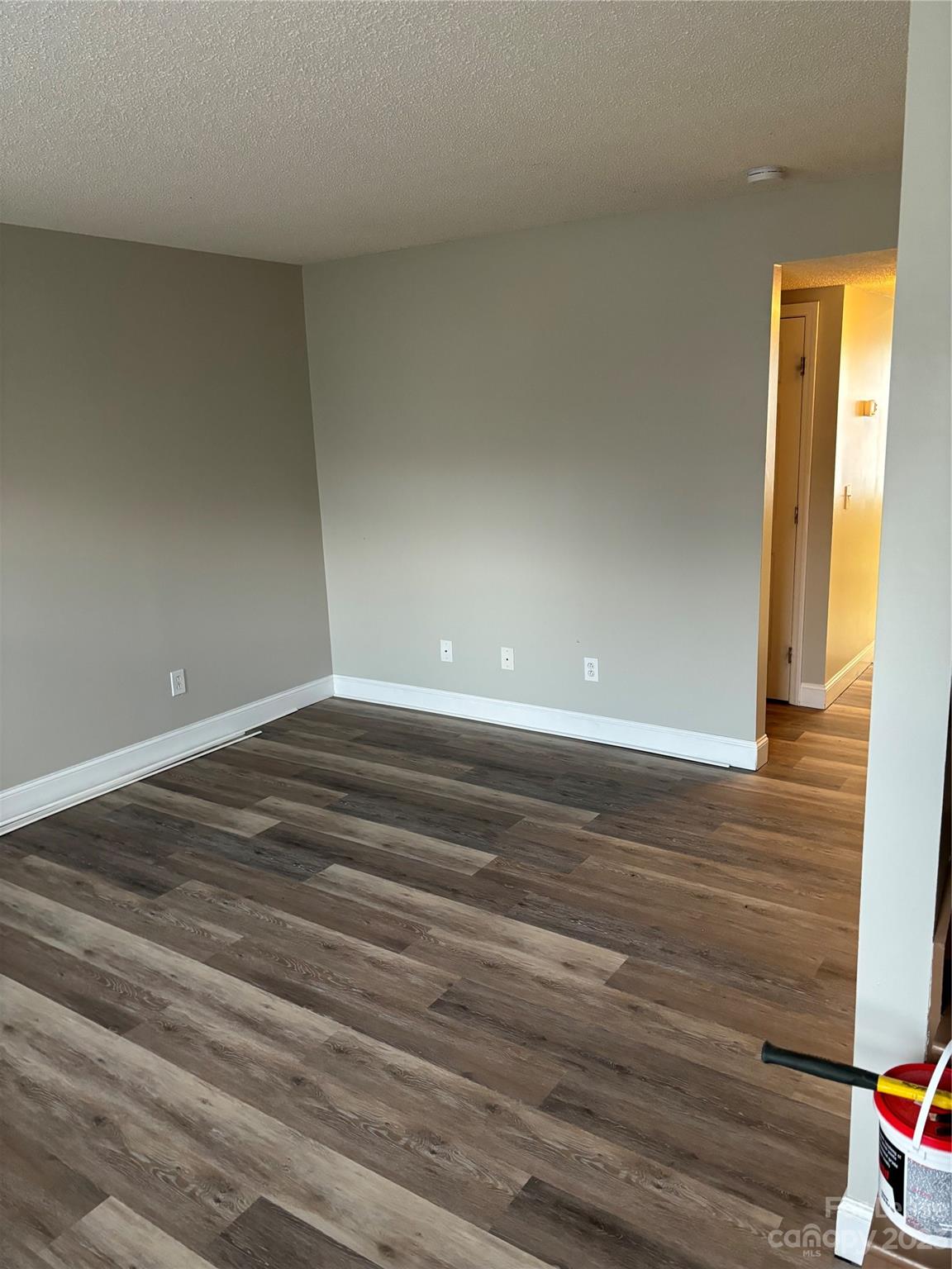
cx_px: 476
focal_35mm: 26
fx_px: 953
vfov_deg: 67.3
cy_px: 634
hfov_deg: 53.1
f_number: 1.6
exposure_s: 1/60
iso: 320
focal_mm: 5.96
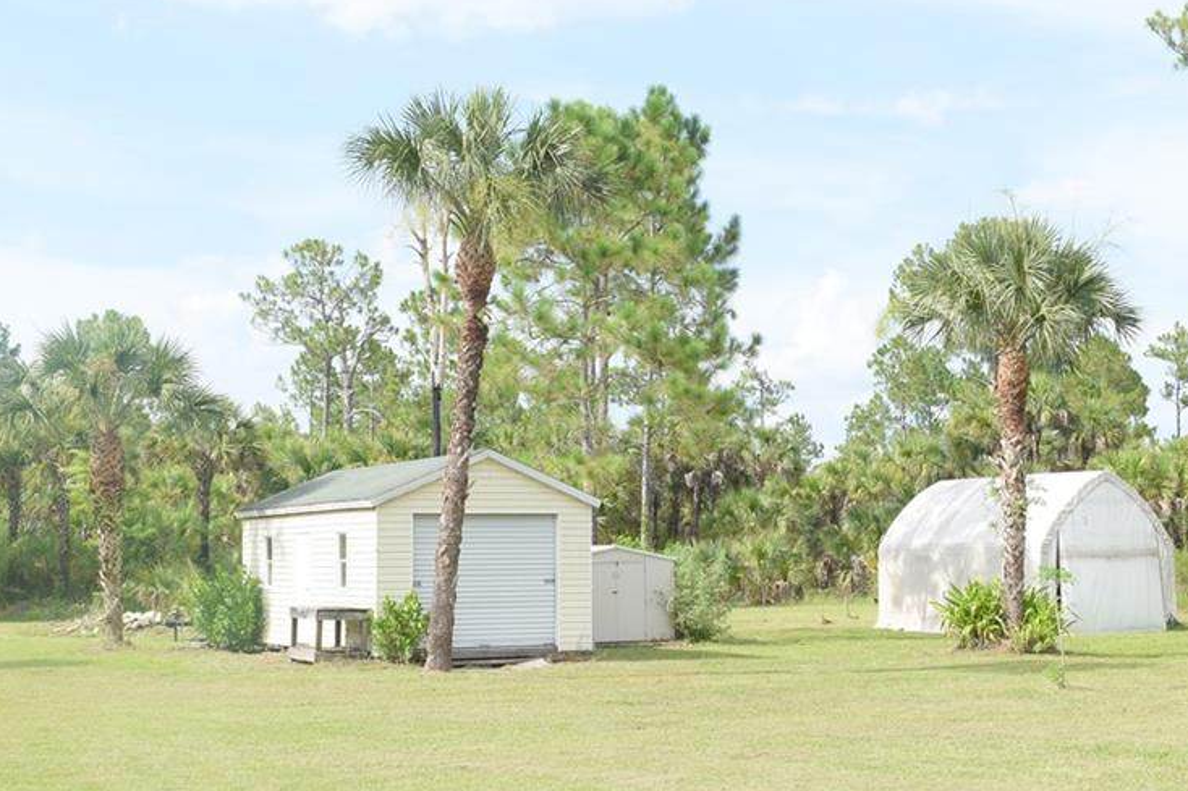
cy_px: 490
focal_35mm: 61
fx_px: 2002
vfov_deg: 22.3
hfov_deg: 32.9
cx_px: 720
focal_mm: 29
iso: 220
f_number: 8
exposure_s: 1/250
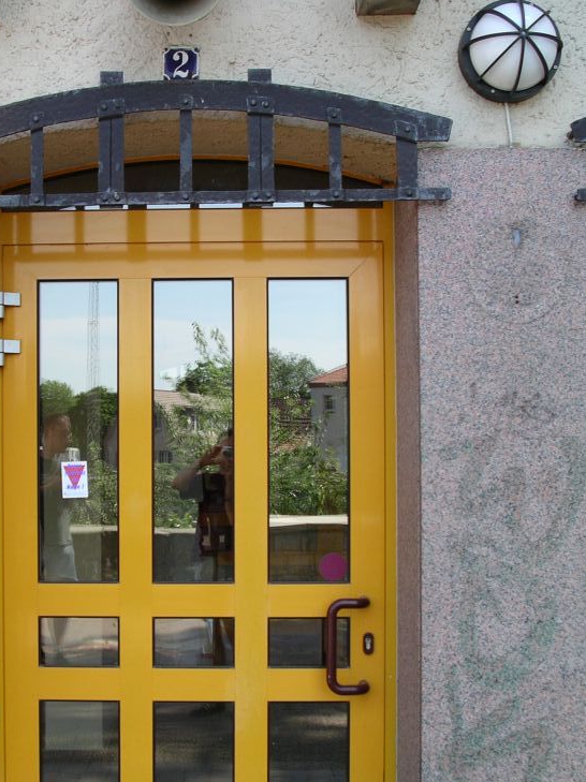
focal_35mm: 52
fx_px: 1175
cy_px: 428
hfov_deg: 27.8
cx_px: 194
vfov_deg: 36.8
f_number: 3.2
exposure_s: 1/200
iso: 64
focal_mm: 7.8
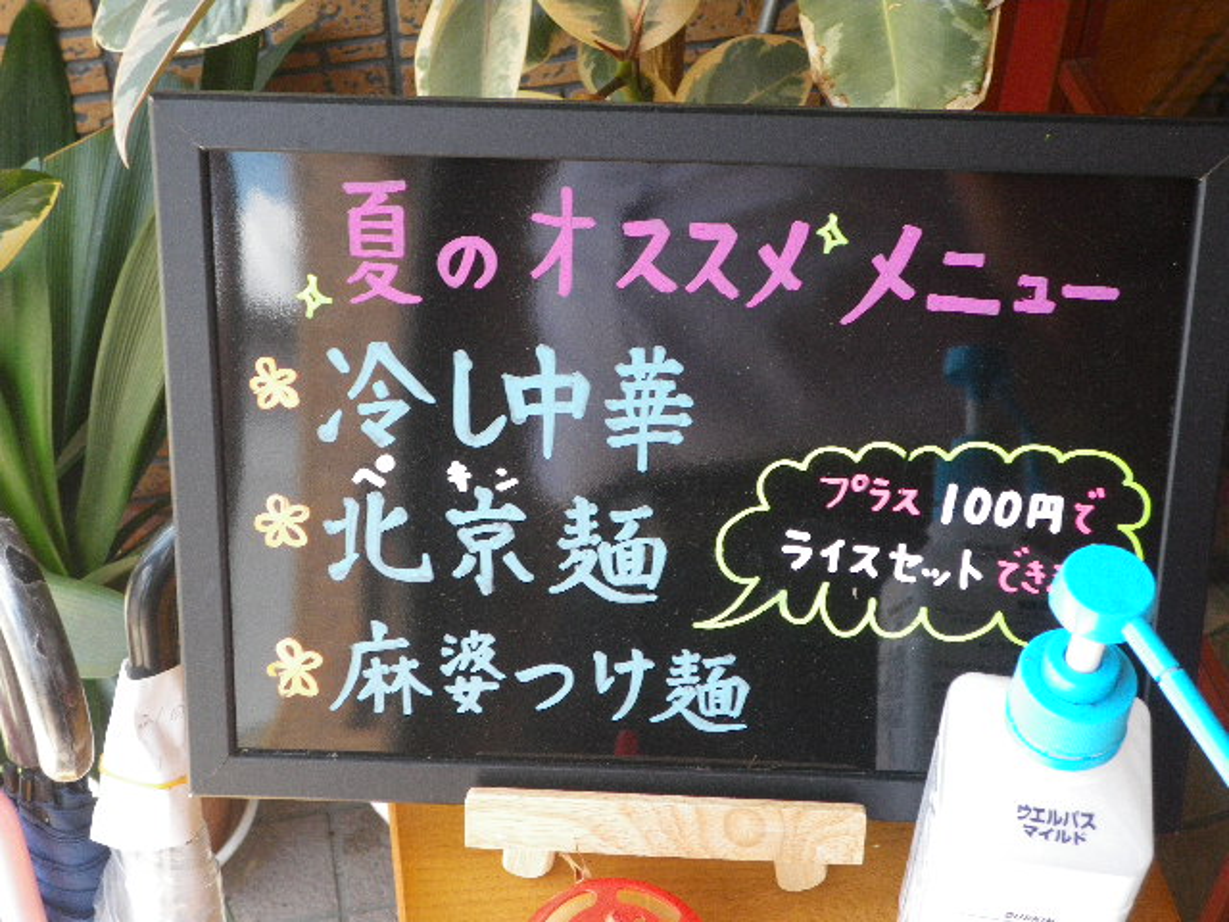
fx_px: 1953
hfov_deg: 34.9
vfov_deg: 26.6
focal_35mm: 55
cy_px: 461
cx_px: 614
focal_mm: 9.8
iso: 200
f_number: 3.7
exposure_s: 1/80
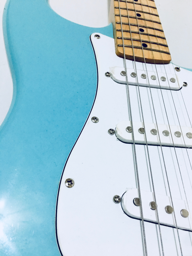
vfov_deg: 61.7
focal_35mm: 29
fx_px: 214
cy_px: 128
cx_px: 96
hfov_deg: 48.2
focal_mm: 4.15
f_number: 2.2
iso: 80
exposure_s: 1/10
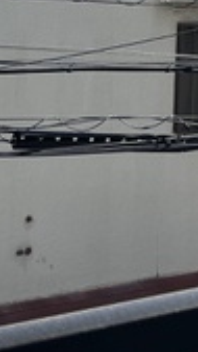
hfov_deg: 9.4
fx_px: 1093
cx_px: 442
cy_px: -139
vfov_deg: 17.0
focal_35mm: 117
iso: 50
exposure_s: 1/2688
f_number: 1.6
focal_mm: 5.1
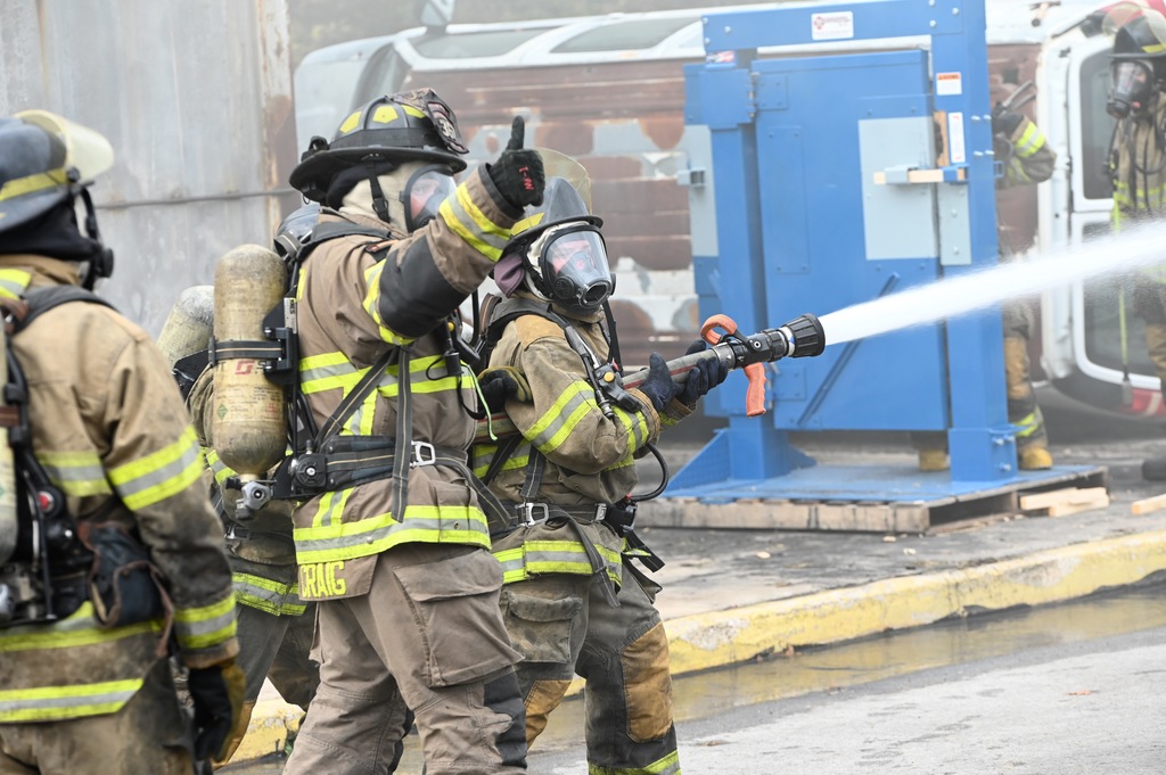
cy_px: 388
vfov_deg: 9.4
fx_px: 4692
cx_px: 583
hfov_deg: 14.2
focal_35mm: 145
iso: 1000
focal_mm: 145
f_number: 5
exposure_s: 1/1250
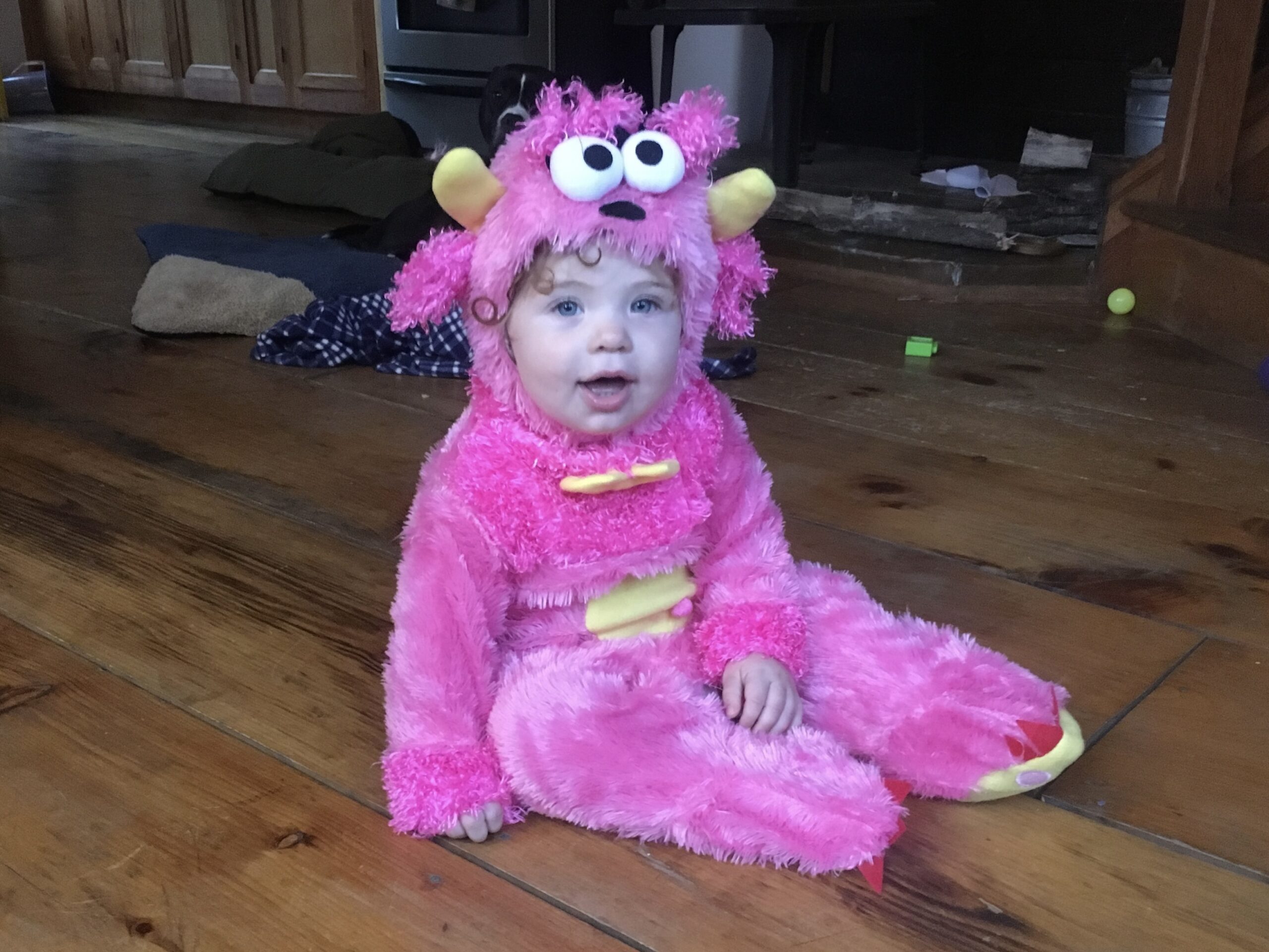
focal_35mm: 29
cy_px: 476
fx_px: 1063
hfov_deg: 61.7
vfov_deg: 48.2
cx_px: 634
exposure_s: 1/15
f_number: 2.2
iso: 250
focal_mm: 4.15
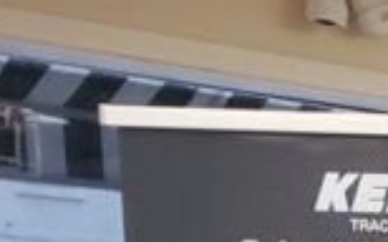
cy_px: 751
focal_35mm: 183
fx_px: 1934
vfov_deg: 6.5
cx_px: 1192
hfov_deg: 9.1
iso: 200
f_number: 2.4
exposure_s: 1/60
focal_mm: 4.3
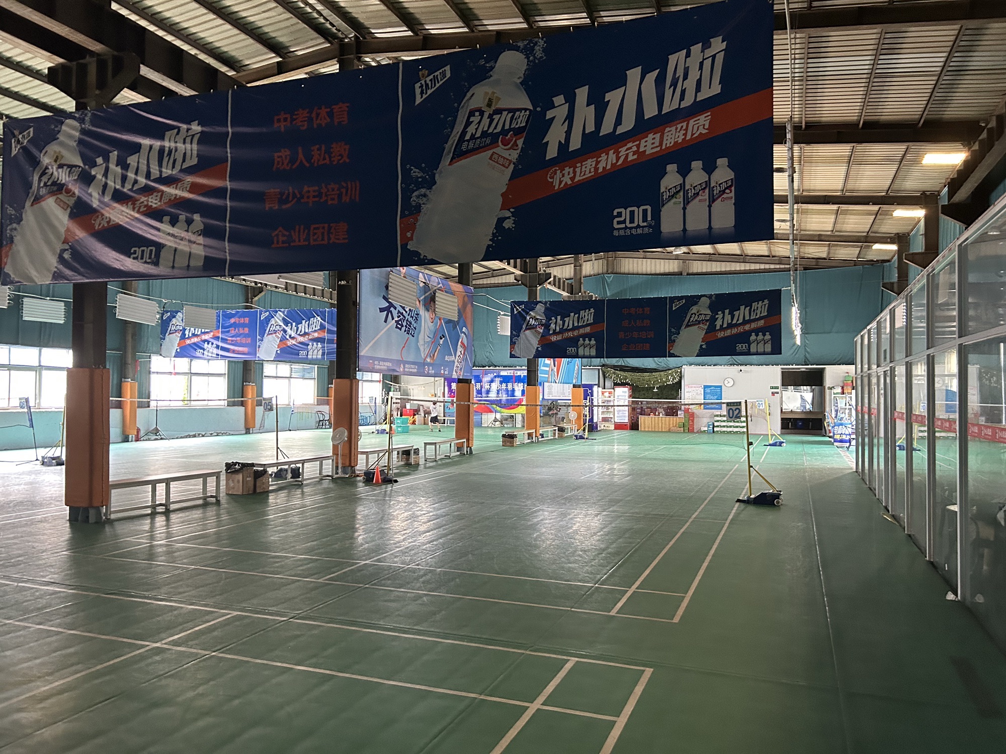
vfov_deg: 53.1
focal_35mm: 26
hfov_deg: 67.3
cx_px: 503
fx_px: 756
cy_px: 377
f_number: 1.5
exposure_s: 1/60
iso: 400
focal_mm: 5.7
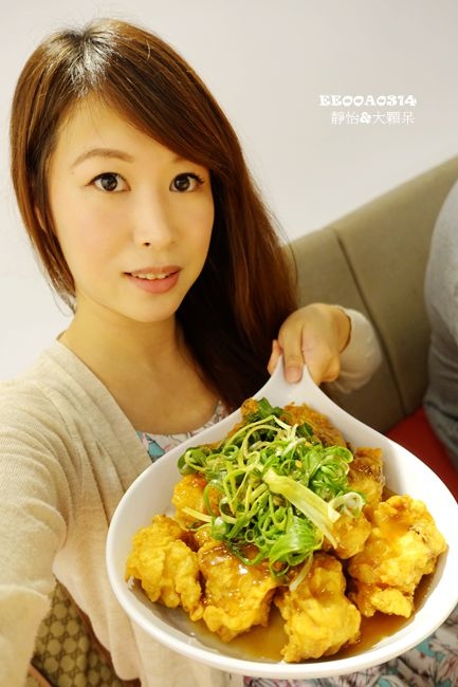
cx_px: 229
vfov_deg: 73.8
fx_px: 458
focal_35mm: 24
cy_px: 344
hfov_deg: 53.1
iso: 400
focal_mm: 8.8
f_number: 1.8
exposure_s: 1/30
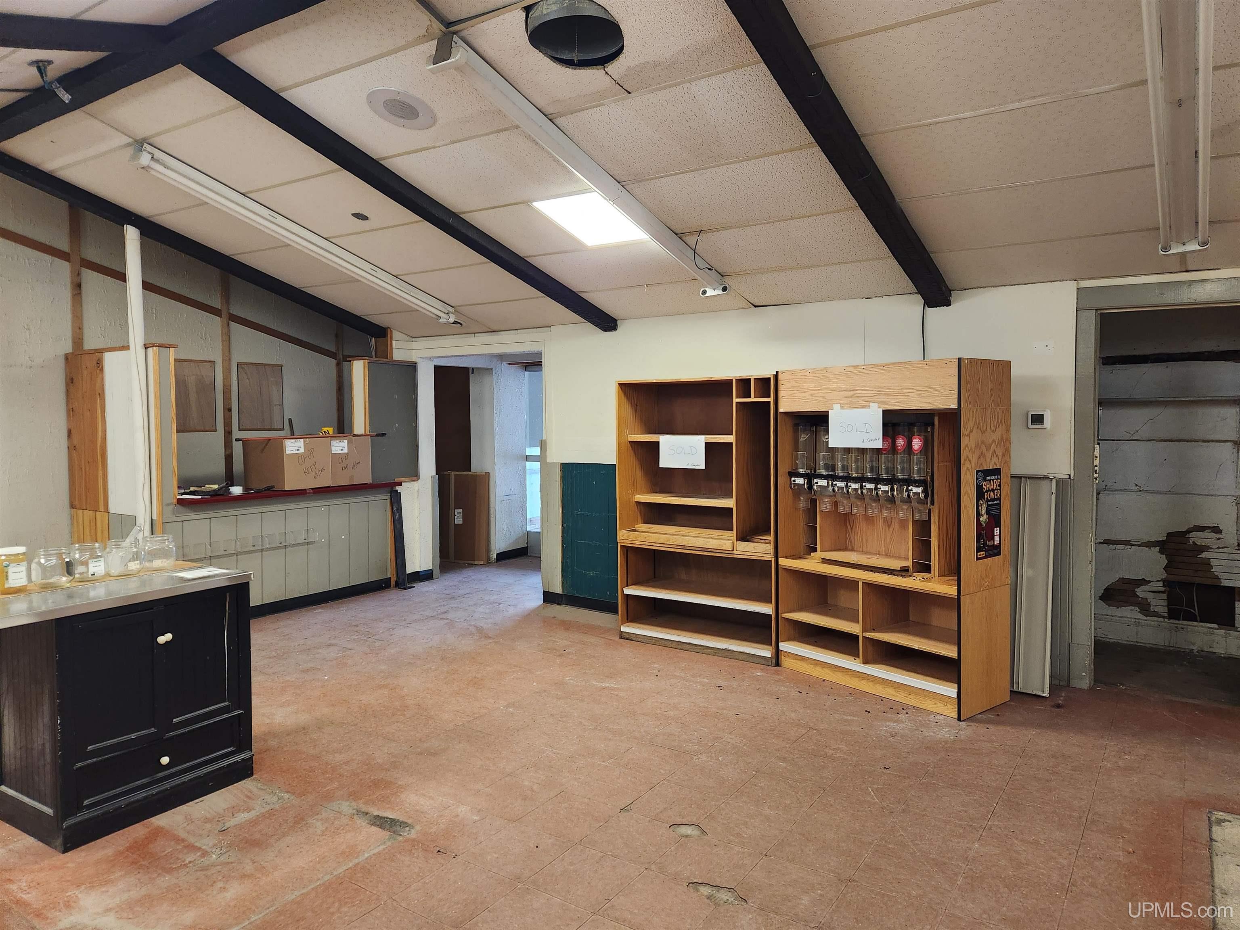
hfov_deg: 73.9
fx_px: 824
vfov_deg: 58.9
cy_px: 465
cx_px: 620
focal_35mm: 23
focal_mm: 5.4
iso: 640
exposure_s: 1/120
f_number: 1.8
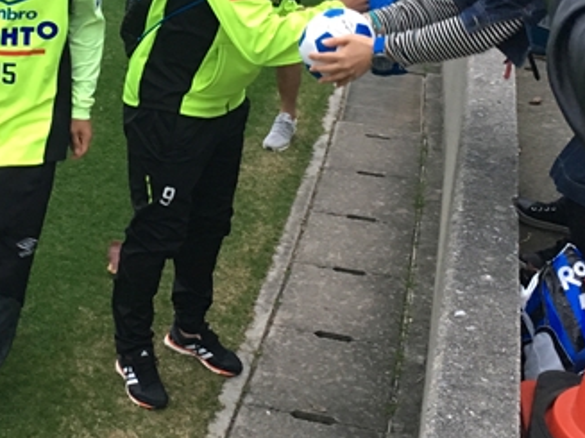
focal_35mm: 71
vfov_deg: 20.5
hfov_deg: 26.9
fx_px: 1199
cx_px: 127
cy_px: 102
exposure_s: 1/30
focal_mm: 4.15
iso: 125
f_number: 2.2
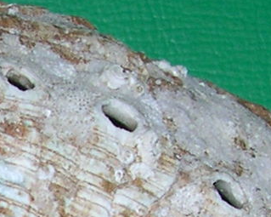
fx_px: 1700
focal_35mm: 212
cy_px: 402
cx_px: -100
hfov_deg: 8.9
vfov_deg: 7.1
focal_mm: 8
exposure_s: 1/60
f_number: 7.6
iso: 100
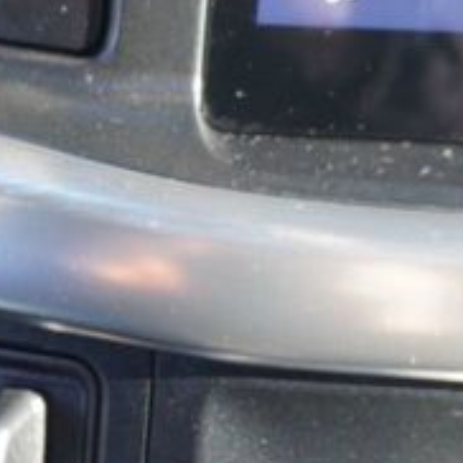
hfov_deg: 14.5
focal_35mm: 115
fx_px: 1740
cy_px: 392
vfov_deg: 15.0
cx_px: -155
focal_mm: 16
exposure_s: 1/60
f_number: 4
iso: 500
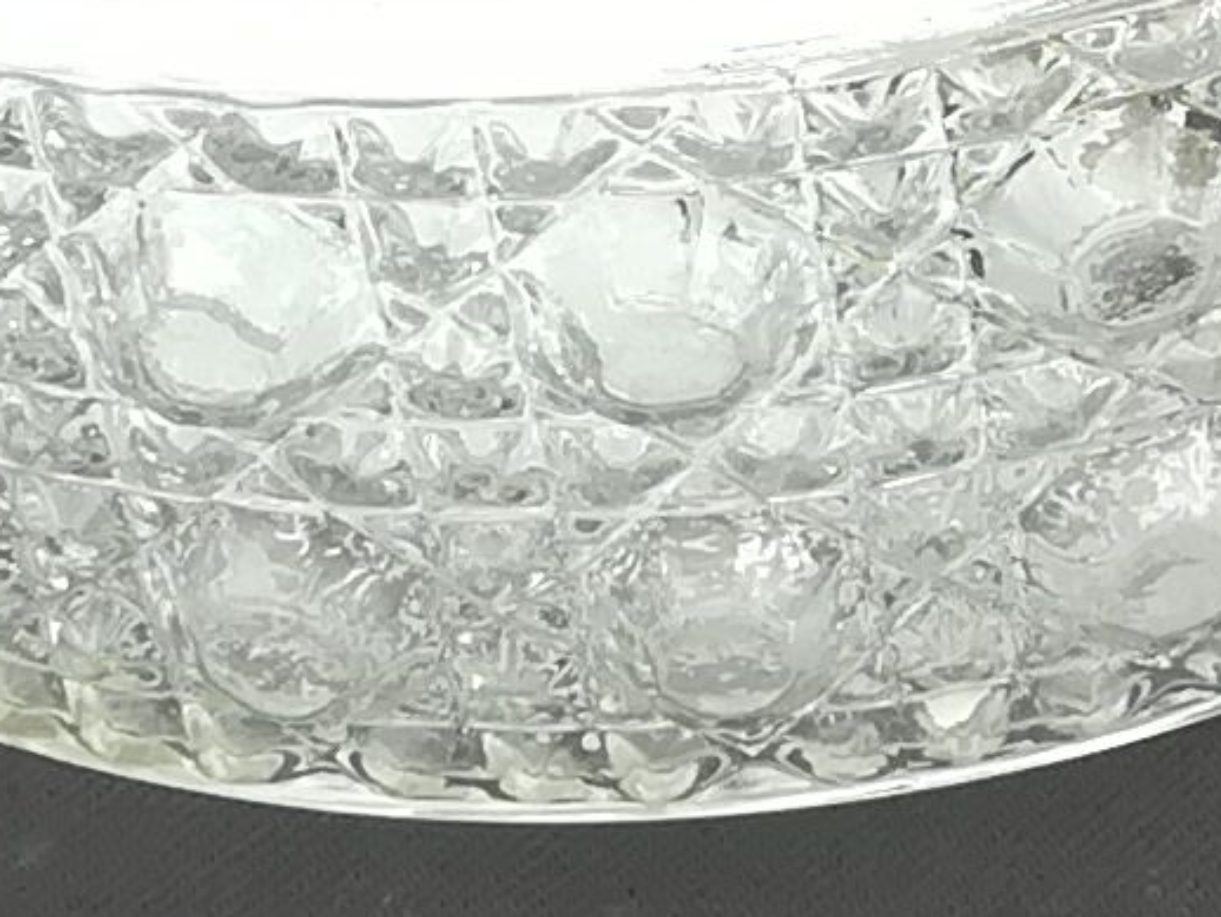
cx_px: 2044
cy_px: -413
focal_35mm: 199
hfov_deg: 9.5
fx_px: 7023
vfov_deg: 7.4
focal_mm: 3.83
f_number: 2.2
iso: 50
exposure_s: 1/102
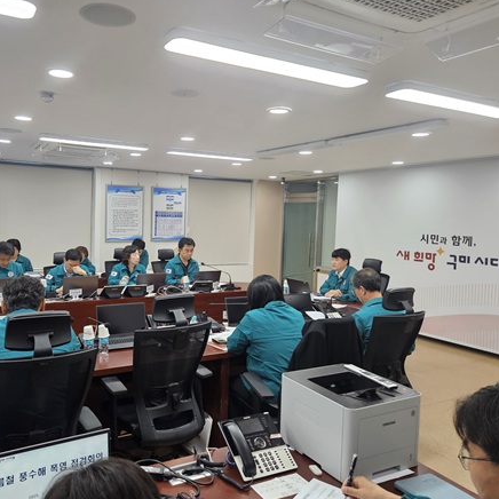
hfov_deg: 56.8
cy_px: 244
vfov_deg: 57.3
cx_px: 196
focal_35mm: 28
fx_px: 457
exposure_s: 1/120
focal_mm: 5.4
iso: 160
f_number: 1.8
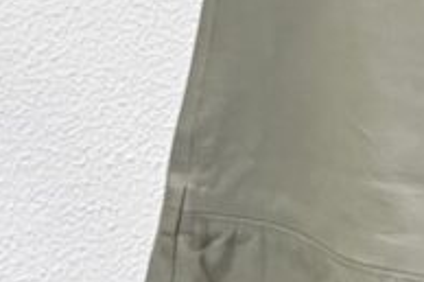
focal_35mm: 182
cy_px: -86
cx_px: 752
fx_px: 2142
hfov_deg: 10.6
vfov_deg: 7.4
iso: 100
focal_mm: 5.7
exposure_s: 1/60
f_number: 1.5
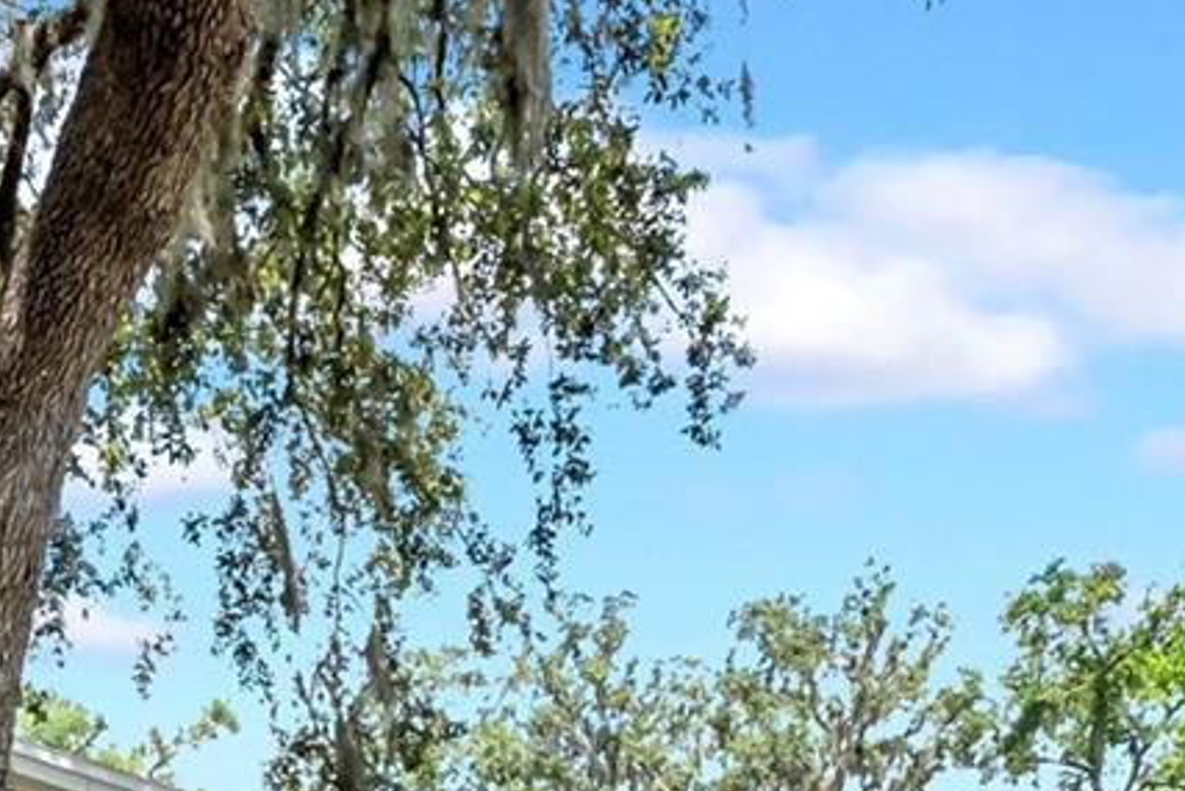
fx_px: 1482
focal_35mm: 45
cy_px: 1205
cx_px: 197
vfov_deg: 23.5
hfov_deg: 41.3
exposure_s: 1/800
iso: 800
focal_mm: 12
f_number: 8
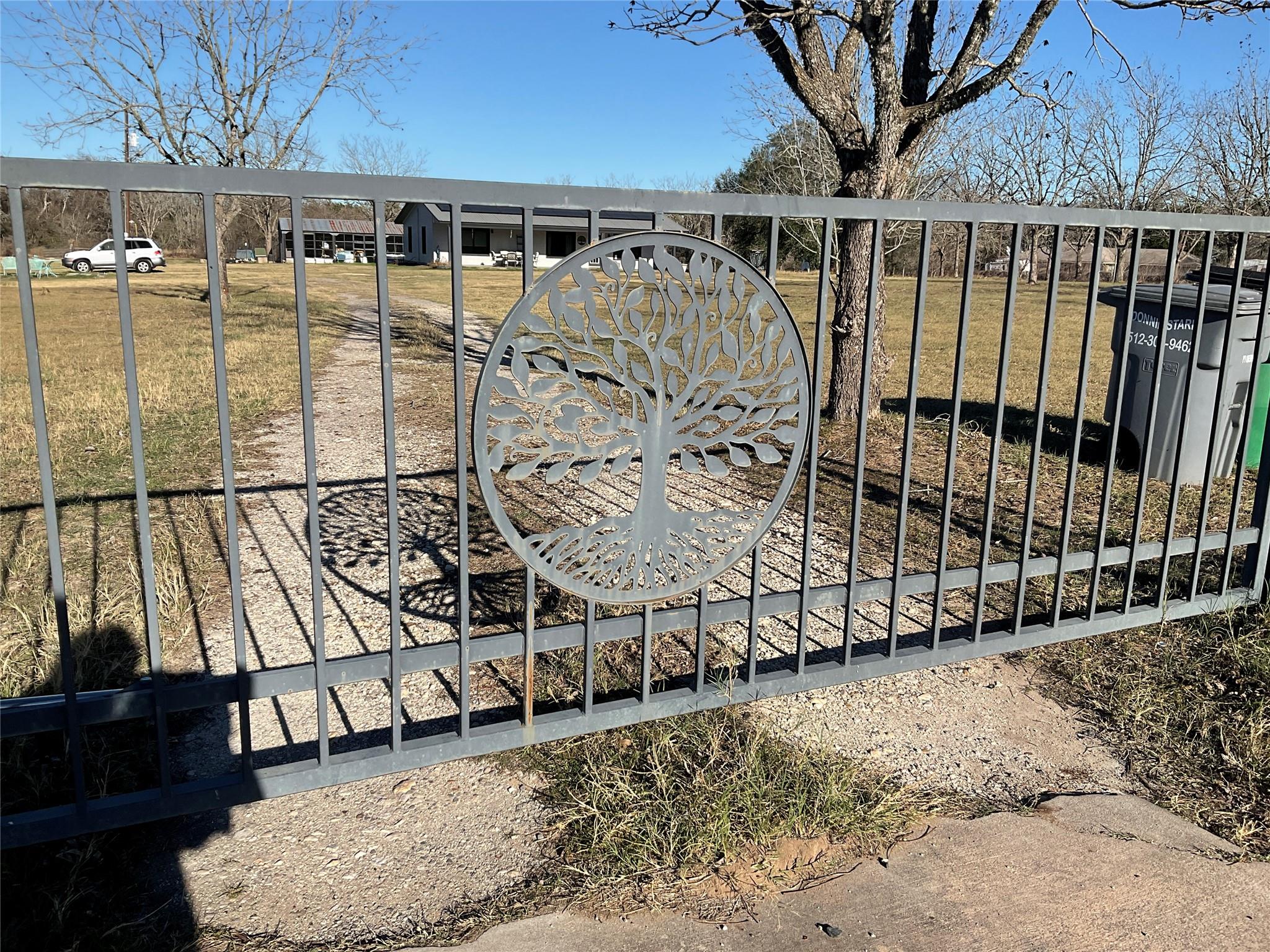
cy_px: 476
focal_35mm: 29
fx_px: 1064
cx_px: 635
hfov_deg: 61.7
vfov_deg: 48.2
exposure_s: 1/2141
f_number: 1.8
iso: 16
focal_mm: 3
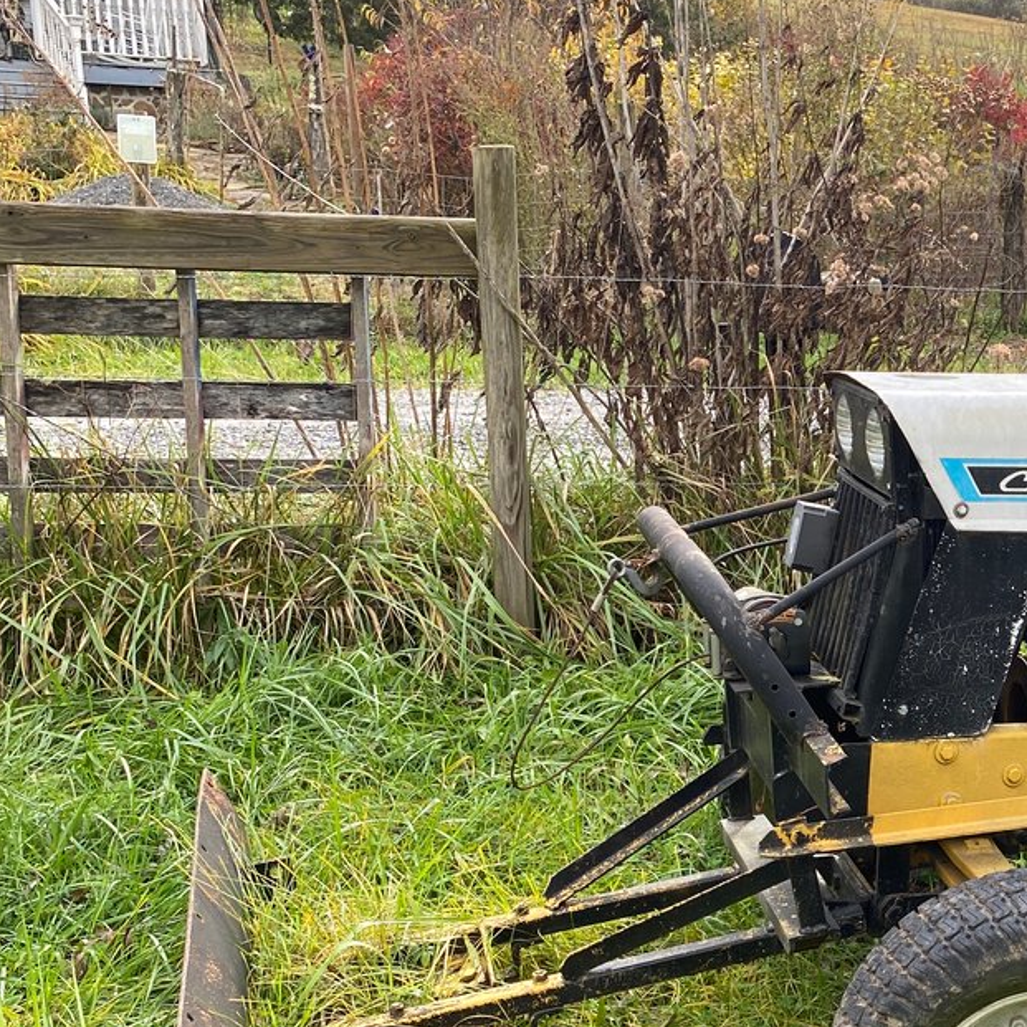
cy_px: 639
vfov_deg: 30.4
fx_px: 1880
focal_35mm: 56
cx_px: 1089
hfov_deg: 28.2
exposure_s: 1/473
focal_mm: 4.25
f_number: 1.8
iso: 32
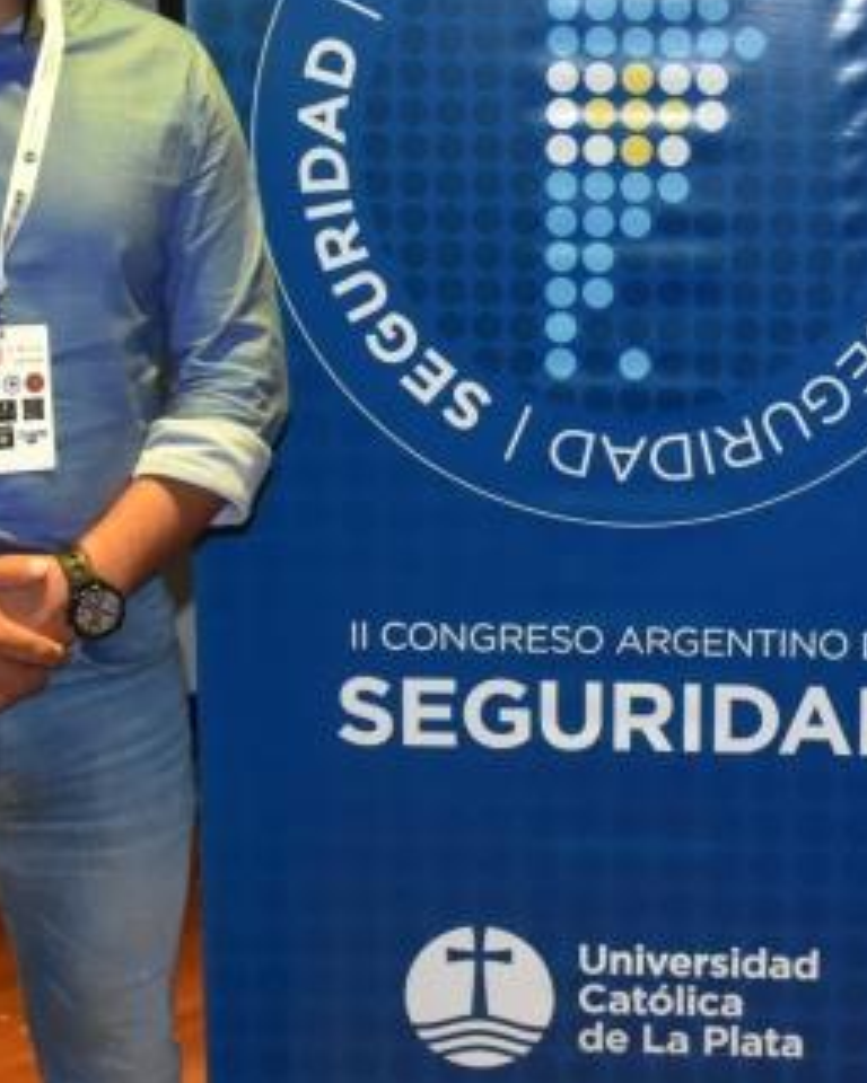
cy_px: 249
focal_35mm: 81
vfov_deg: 23.3
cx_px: 721
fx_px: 2598
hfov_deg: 18.7
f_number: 7.1
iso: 3200
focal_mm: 18
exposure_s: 1/60
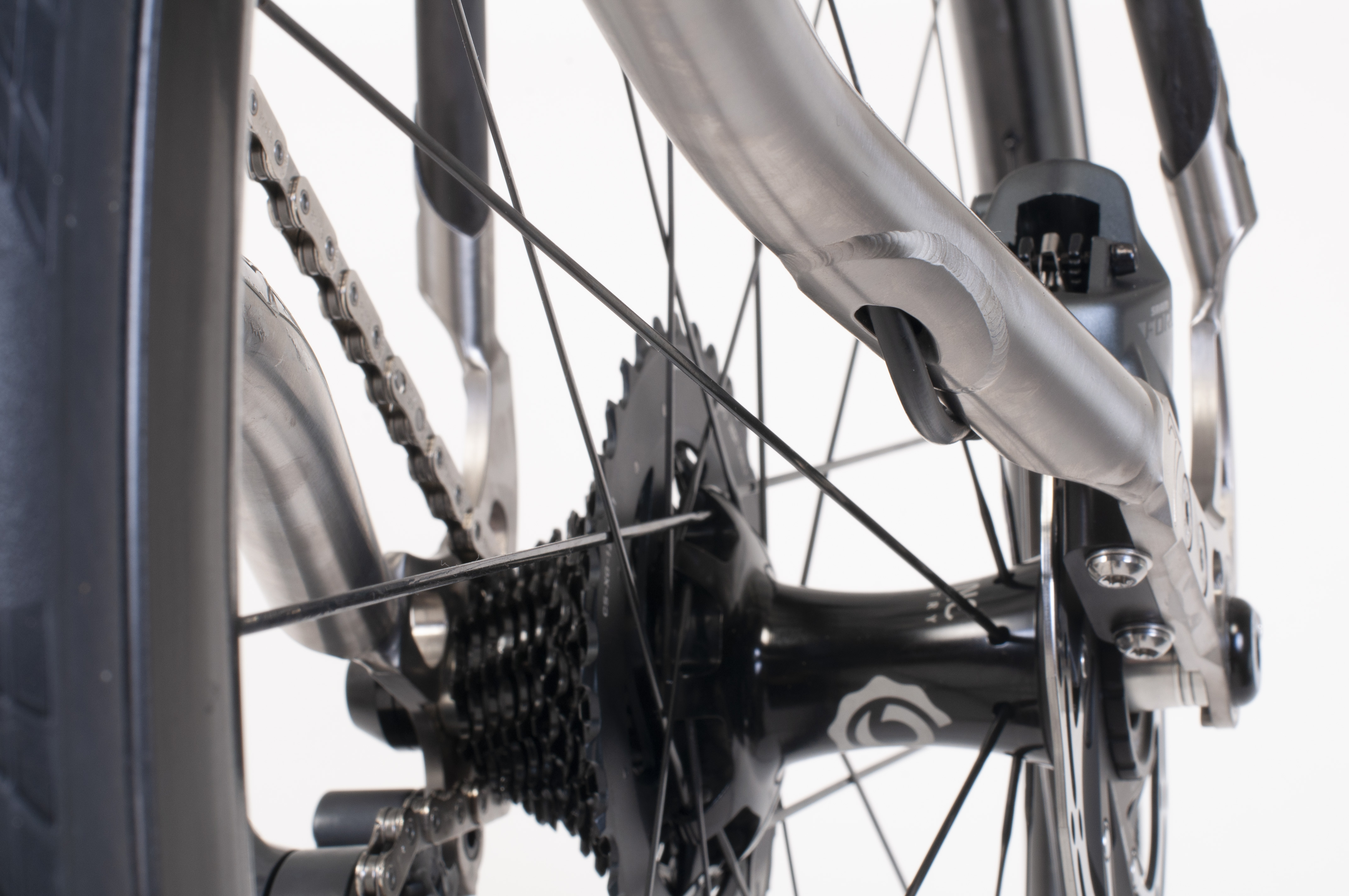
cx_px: 674
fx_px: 2807
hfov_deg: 27.0
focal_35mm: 75
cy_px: 448
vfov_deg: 18.1
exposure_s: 1/125
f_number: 16
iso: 200
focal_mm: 50
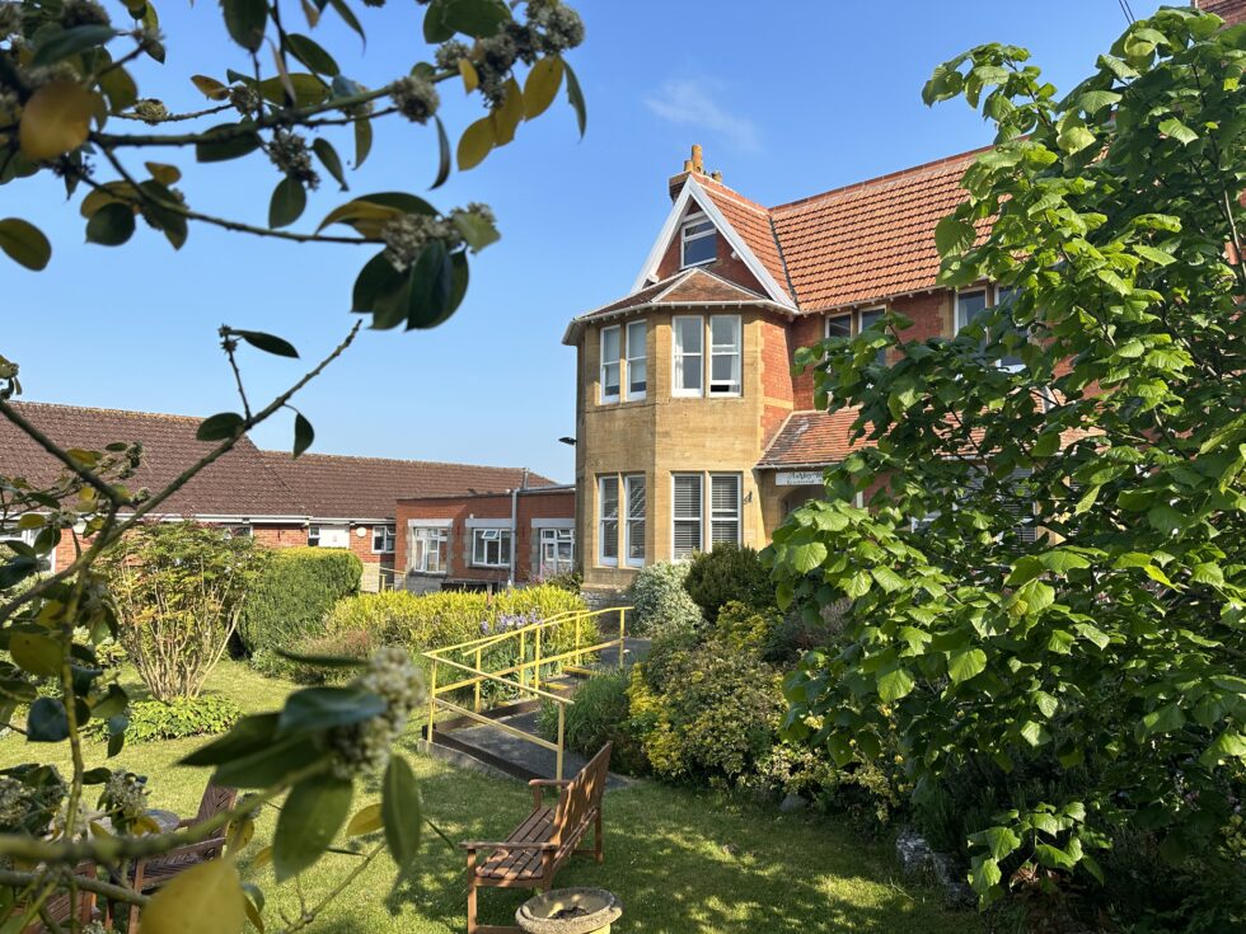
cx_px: 623
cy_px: 467
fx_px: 864
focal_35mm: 24
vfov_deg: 56.8
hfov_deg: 71.6
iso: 80
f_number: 1.78
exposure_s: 1/2882
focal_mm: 6.86
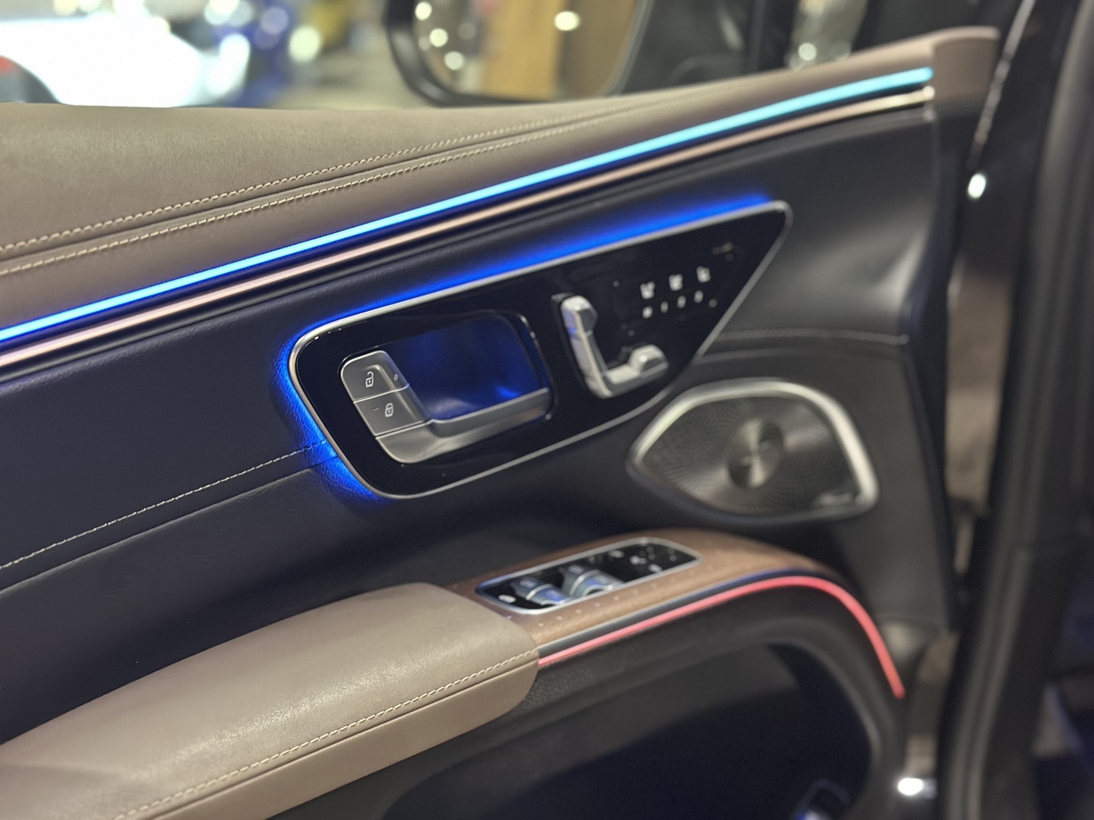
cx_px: 547
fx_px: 1517
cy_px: 410
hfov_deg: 39.7
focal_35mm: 48
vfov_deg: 30.3
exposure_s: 1/30
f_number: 1.78
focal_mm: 6.86
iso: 800
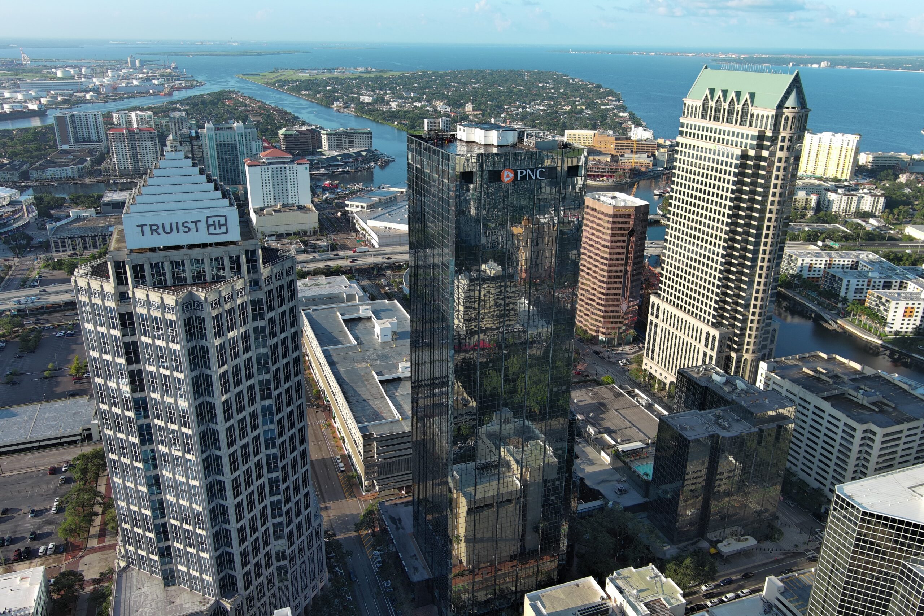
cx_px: 462
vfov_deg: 45.0
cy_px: 308
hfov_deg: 63.7
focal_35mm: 29
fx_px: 744
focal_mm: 10.57
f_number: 2.8
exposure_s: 1/53.2
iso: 100
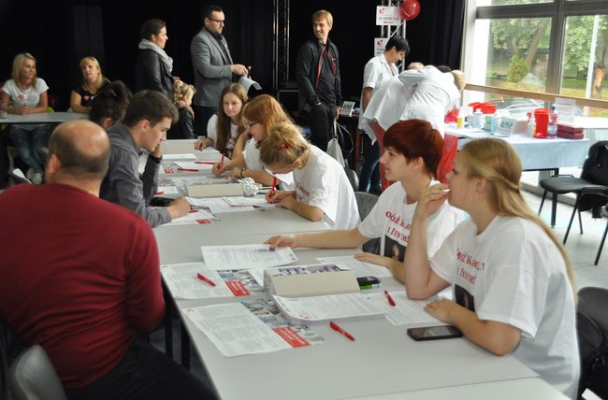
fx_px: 808
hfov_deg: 41.3
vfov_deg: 27.8
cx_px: 304
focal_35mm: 48
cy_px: 200
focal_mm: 32
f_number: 5
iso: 500
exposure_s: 1/100
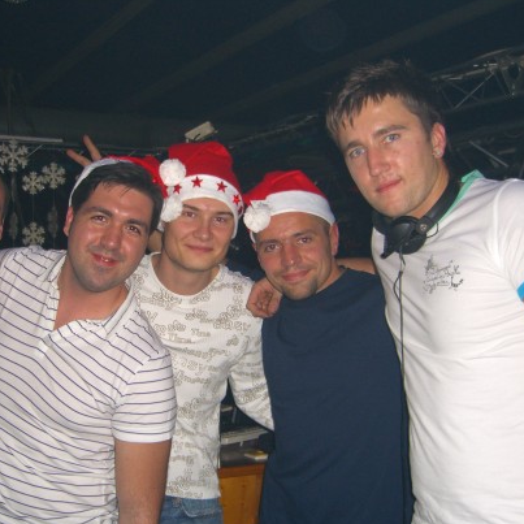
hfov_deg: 33.9
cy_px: 291
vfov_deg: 34.0
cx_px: 198
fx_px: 856
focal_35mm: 50
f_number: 2.8
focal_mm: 7.9
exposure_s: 1/60
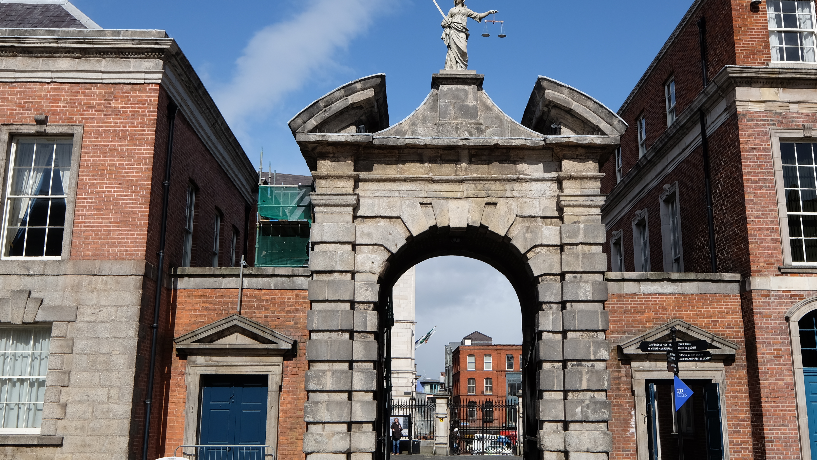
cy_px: 207
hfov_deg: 49.3
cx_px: 464
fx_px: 888
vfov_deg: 29.0
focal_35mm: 41
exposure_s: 1/350
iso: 200
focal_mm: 21.9
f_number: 10
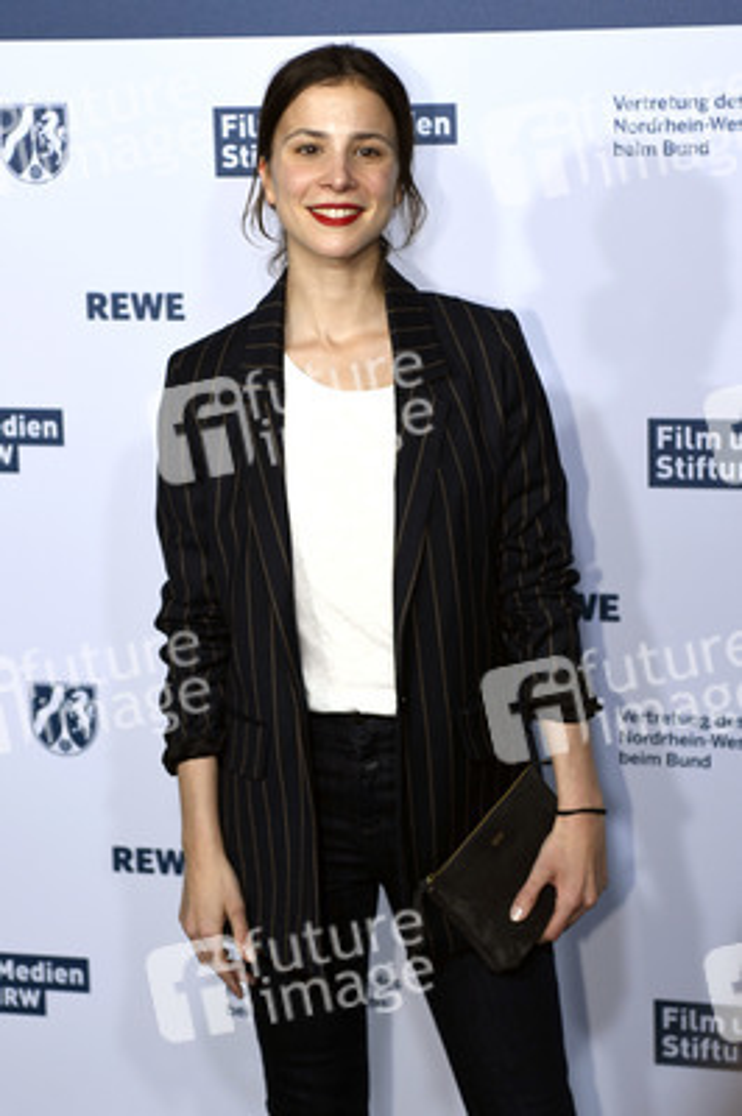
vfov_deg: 28.9
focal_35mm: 70
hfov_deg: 19.4
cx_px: 371
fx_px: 2168
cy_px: 558
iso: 800
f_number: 4
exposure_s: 1/400
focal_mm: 70
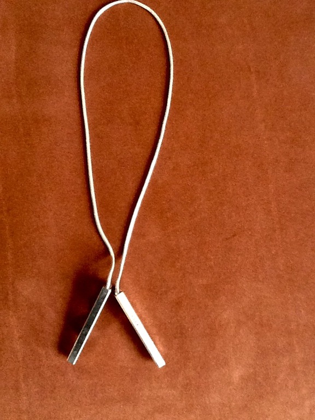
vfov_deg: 42.9
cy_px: 210
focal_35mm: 44
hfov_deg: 32.9
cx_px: 158
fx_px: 534
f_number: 2.4
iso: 320
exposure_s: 1/24
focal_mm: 2.03
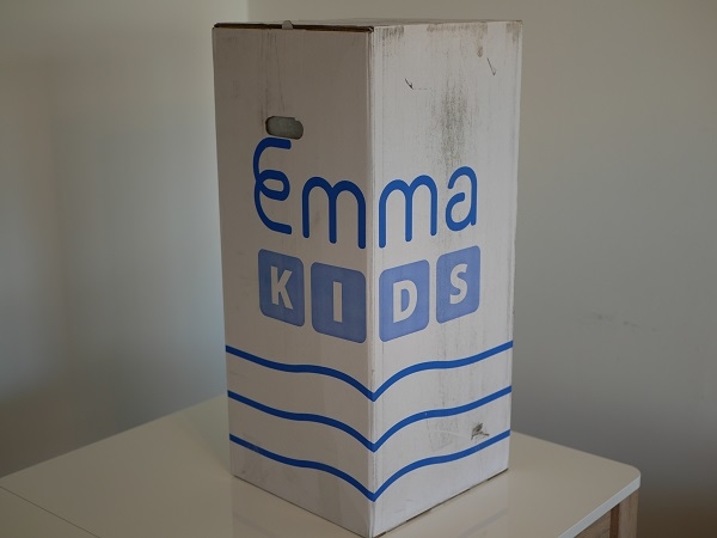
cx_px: 358
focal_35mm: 50
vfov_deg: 29.1
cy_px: 269
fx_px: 1036
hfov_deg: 38.2
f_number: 1.7
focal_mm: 25
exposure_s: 1/100
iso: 200
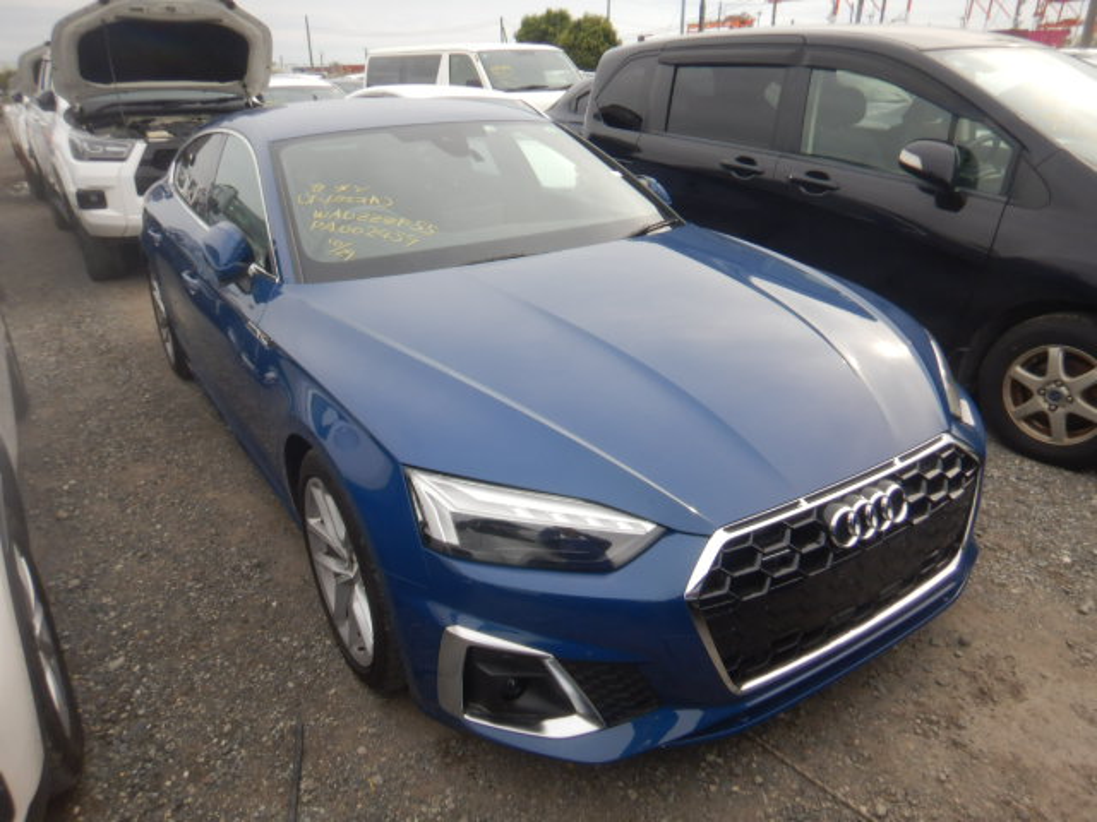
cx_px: 548
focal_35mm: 24
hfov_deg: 71.6
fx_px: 761
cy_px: 411
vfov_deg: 56.8
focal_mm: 4.3
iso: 125
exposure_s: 1/125
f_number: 2.8
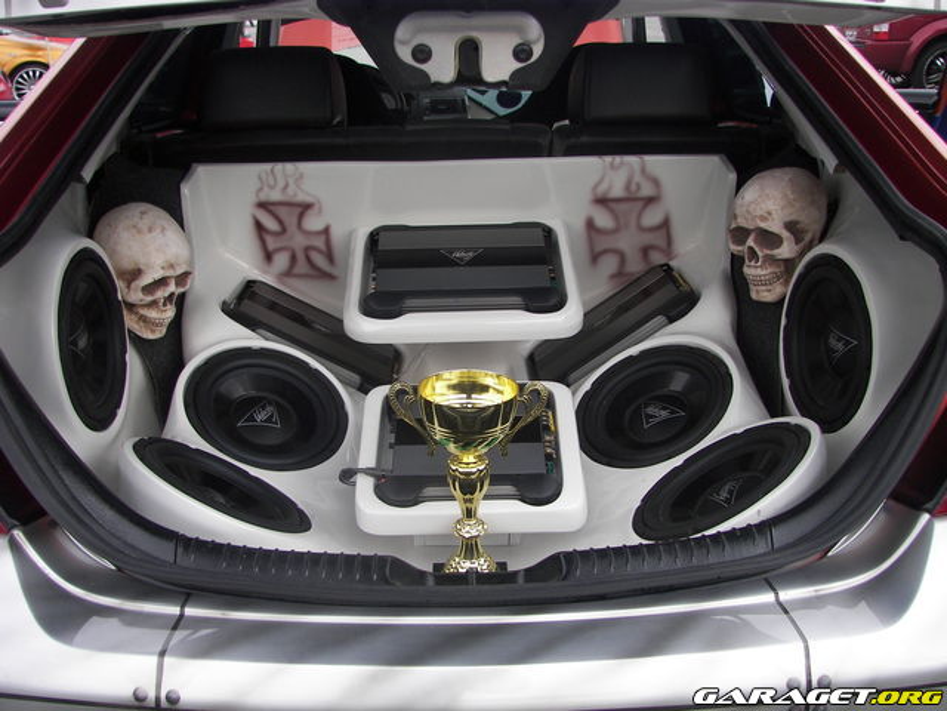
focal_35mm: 36
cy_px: 356
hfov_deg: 51.4
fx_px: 985
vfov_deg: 39.7
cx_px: 474
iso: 64
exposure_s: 1/500
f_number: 2.8
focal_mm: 6
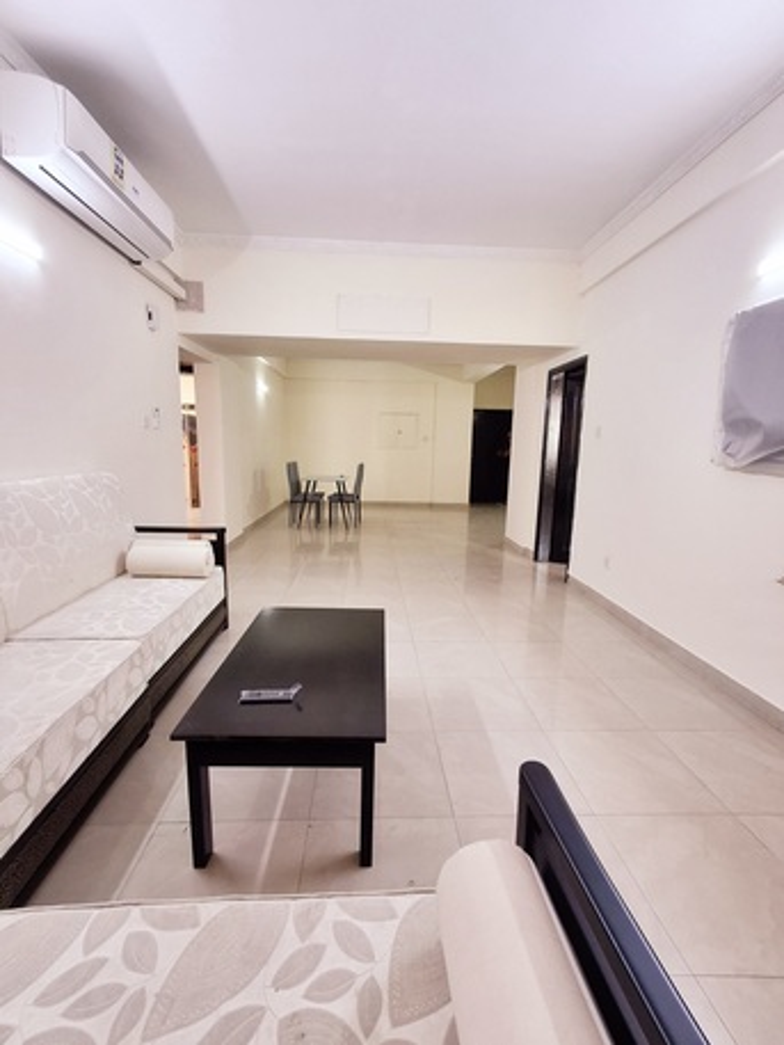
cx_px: 392
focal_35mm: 16
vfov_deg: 94.5
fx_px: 483
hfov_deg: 78.1
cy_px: 522
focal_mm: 1.64
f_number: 2.2
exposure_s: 1/50
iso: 64
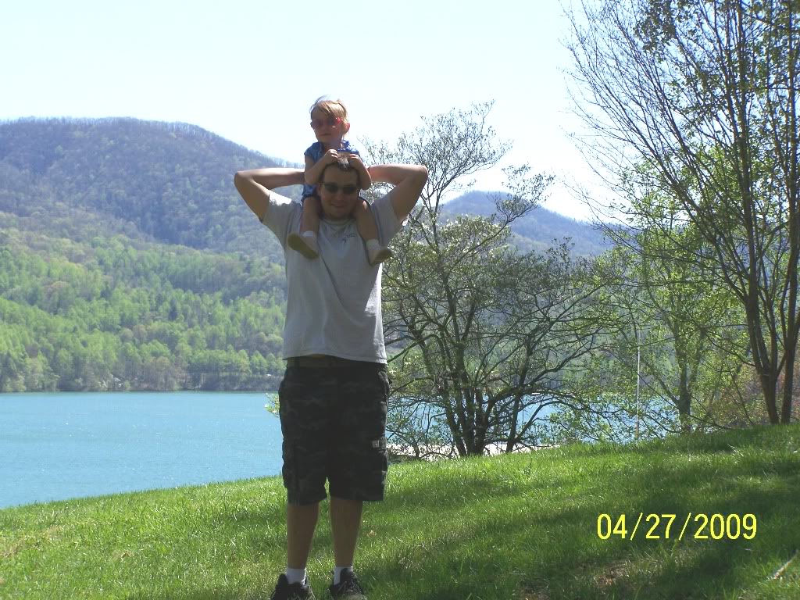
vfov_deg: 14.1
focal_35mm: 105
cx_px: 400
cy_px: 300
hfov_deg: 18.7
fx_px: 2427
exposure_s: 1/320
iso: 64
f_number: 4.5
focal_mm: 17.5
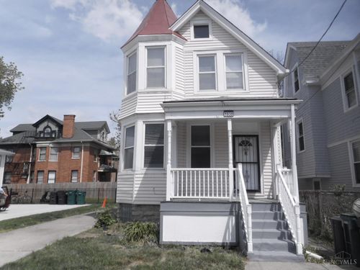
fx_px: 260
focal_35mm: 25
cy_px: 135
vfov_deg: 54.9
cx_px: 180
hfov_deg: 69.4
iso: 80
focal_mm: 4.5
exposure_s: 1/1000
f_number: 3.7
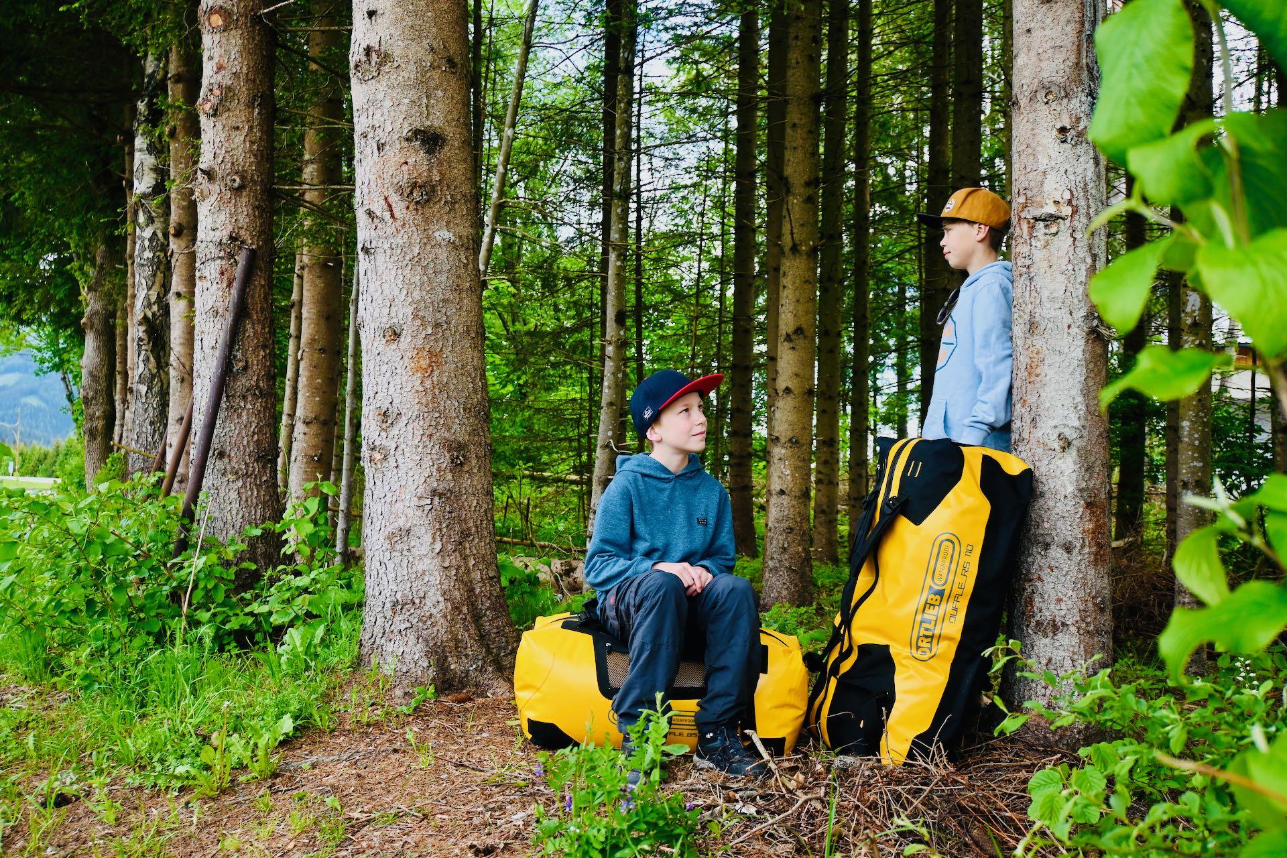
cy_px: 429
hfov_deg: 57.2
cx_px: 644
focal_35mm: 33
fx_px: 1180
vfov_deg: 40.0
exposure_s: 1/250
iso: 200
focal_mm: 22
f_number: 4
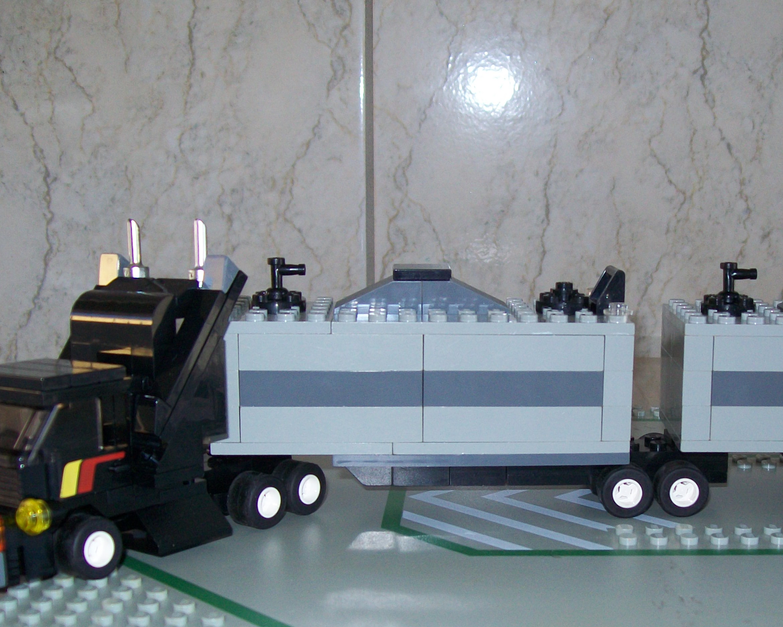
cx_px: 517
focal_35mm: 52
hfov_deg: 35.7
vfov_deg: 29.0
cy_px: 413
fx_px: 1205
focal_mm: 6.1
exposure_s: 1/60
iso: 64
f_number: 2.7
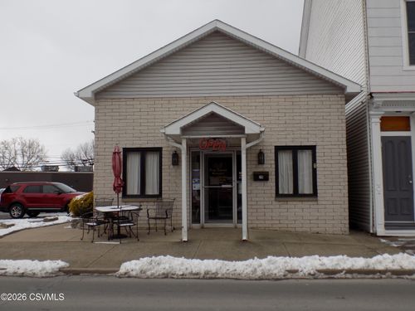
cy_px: 156
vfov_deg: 38.7
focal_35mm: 37
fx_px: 444
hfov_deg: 50.1
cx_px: 208
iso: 80
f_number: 3.5
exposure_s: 1/640
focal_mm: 6.6
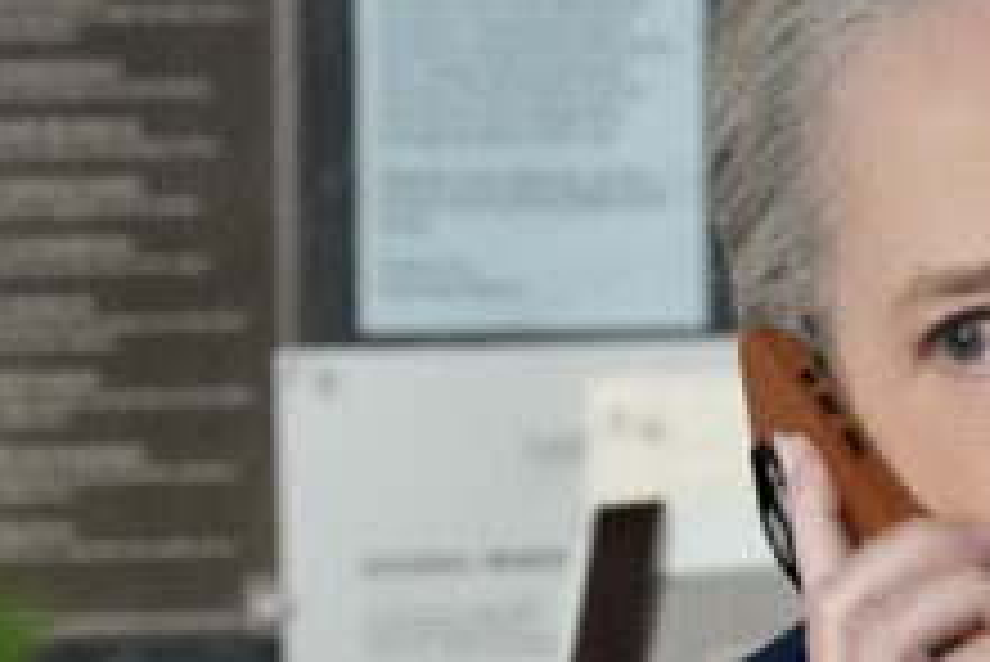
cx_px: 927
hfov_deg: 2.9
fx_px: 19482
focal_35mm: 708
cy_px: 901
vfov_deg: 1.9
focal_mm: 173
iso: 6400
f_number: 3.5
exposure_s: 1/200
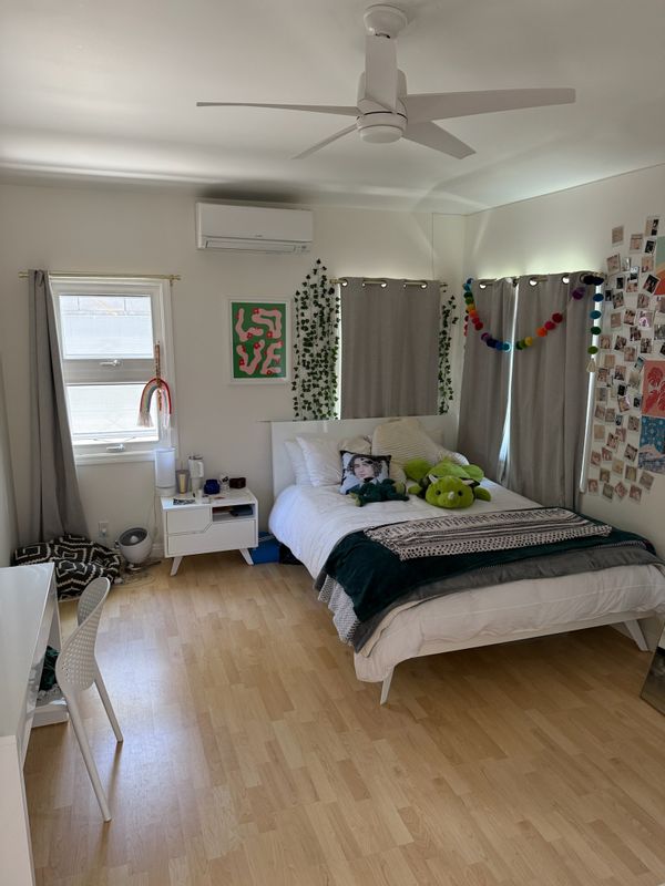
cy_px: 443
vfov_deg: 71.6
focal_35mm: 24
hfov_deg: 56.8
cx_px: 332
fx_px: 615
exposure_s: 1/61
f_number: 1.78
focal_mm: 6.76
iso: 200
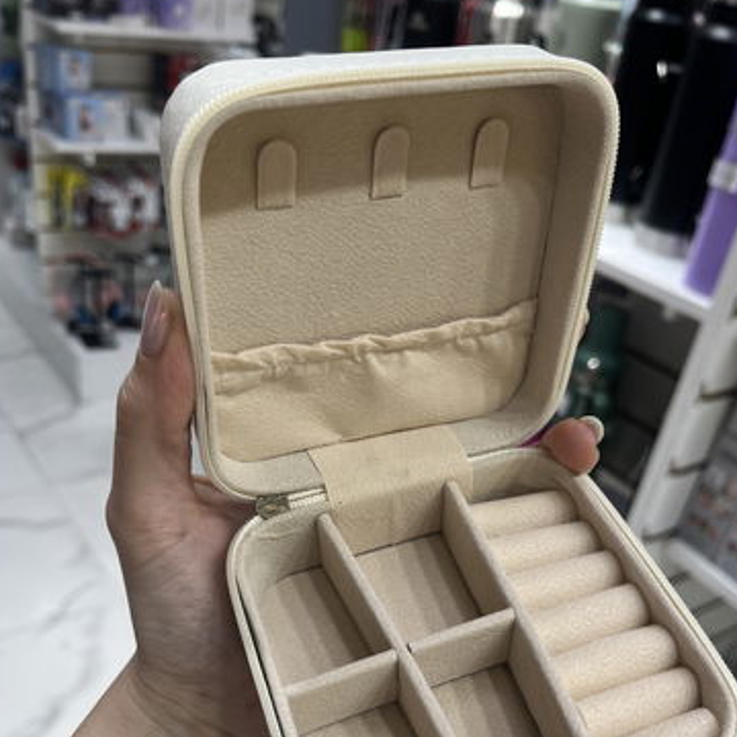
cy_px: 515
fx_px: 819
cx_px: 391
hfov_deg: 48.4
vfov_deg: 47.3
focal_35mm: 34
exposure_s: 1/120
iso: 32
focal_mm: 5.1
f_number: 1.6
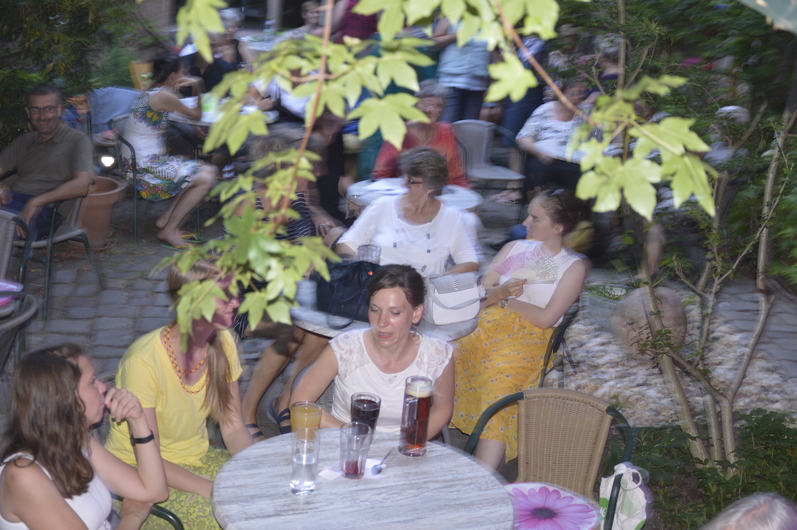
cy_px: 265
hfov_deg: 37.9
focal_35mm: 52
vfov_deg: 25.7
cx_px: 398
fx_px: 1161
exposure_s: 1/5
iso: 400
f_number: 4.5
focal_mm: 35
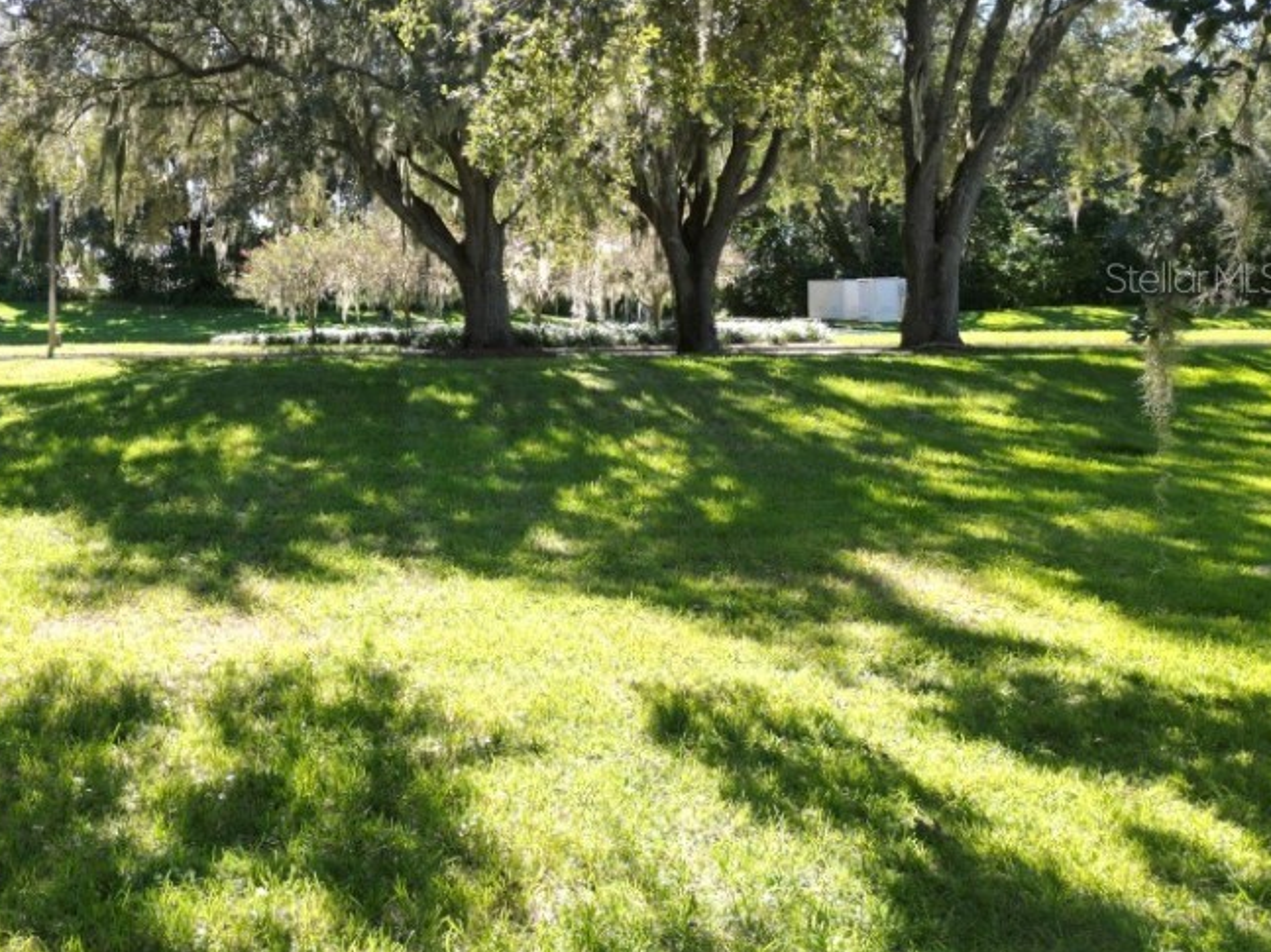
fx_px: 1395
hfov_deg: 46.8
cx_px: 285
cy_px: 277
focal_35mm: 38
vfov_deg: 37.1
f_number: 1.7
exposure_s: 1/725
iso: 110
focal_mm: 6.72
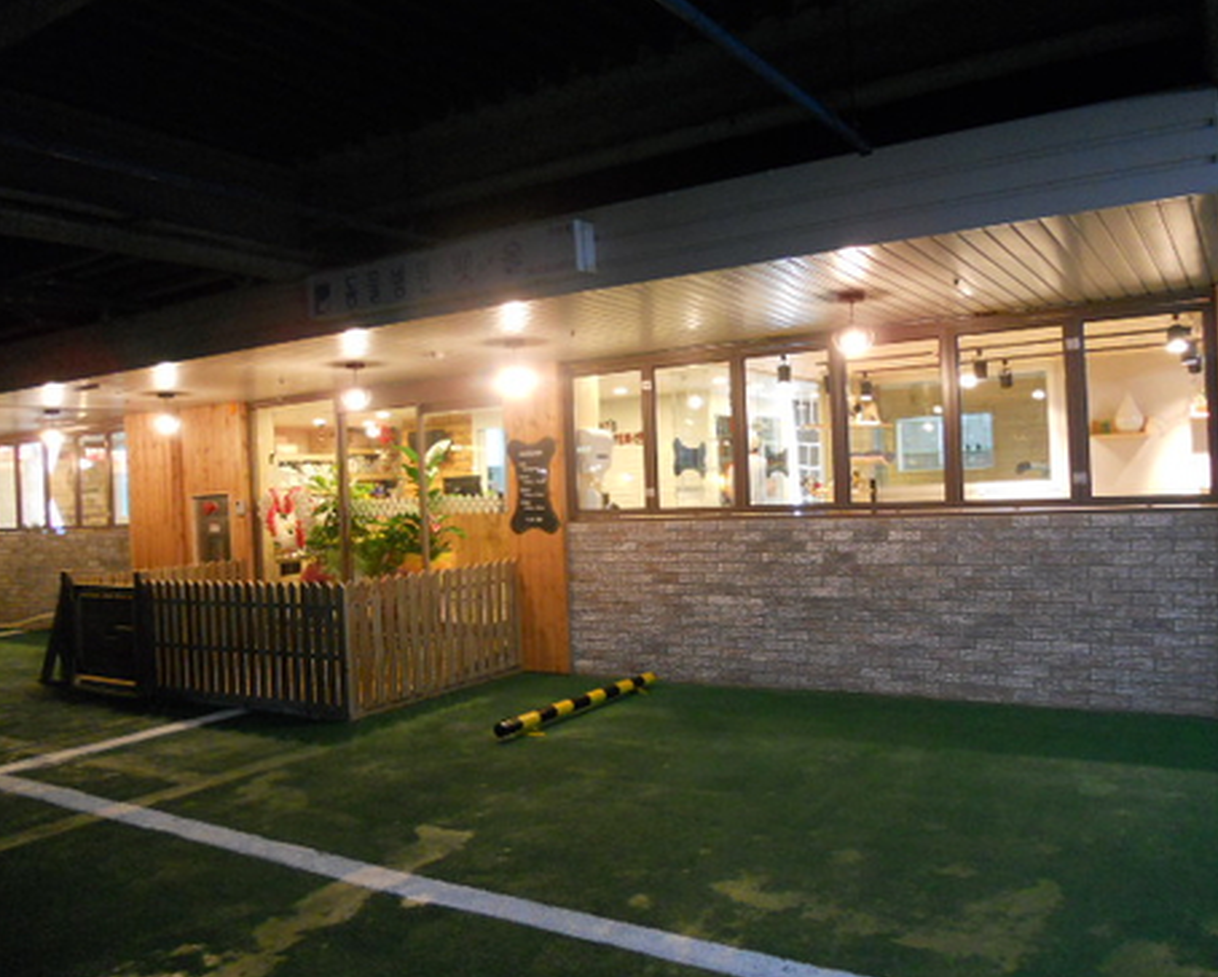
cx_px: 612
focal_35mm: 29
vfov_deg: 50.0
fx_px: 1046
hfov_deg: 60.4
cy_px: 482
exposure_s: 1/8
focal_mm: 4.9
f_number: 3.2
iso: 400
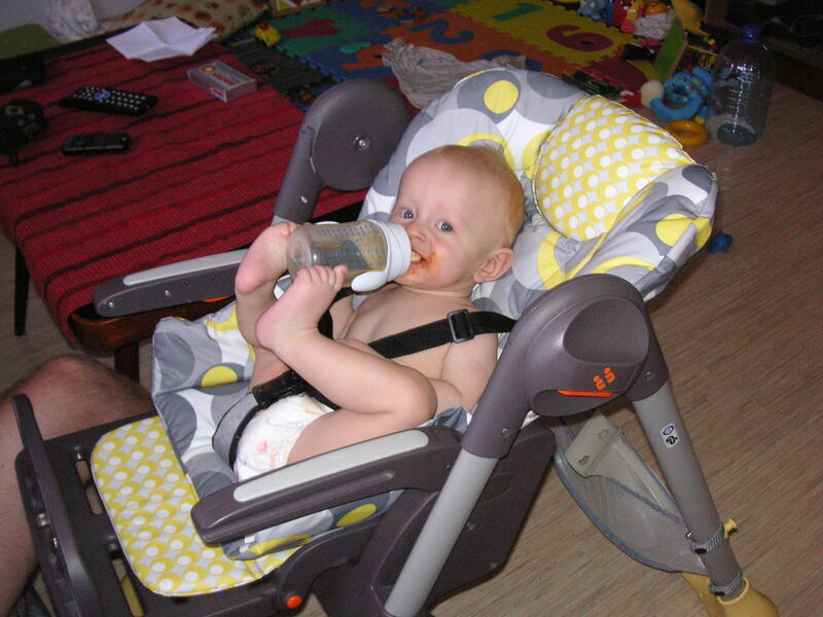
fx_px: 975
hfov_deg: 45.8
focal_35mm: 41
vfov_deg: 35.1
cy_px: 308
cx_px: 412
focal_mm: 6.9
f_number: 3
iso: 160
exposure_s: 1/45
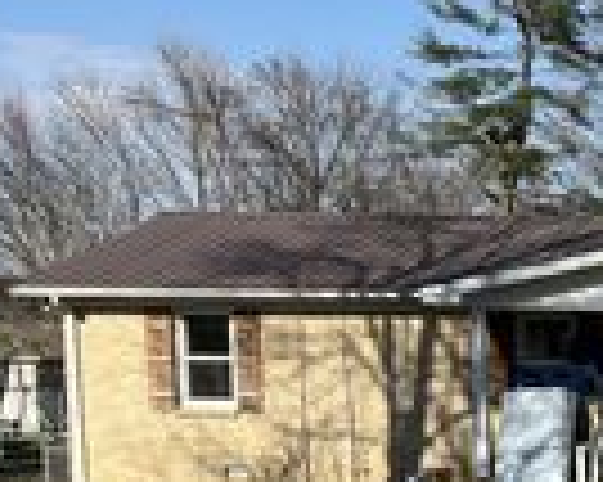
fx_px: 1694
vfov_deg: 15.7
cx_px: 994
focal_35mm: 95
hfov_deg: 17.4
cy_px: 529
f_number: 1.5
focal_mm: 5.7
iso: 50
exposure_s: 1/4115
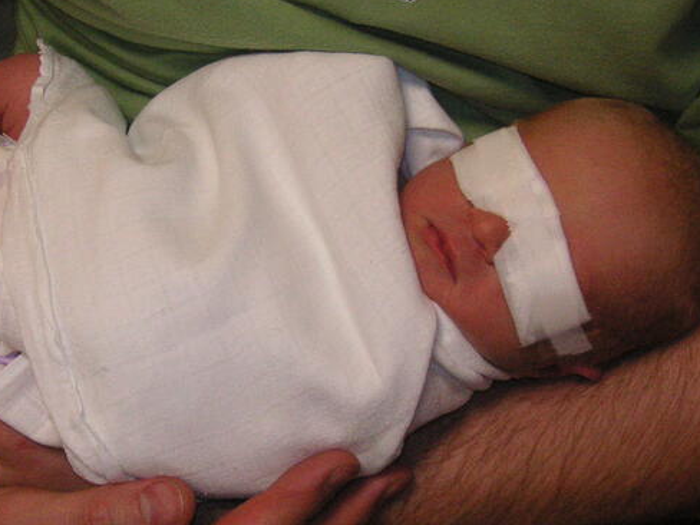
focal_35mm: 82
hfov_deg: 23.7
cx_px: 232
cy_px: 278
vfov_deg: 18.0
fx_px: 1658
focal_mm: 8.4
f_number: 3.4
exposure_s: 1/45
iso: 160
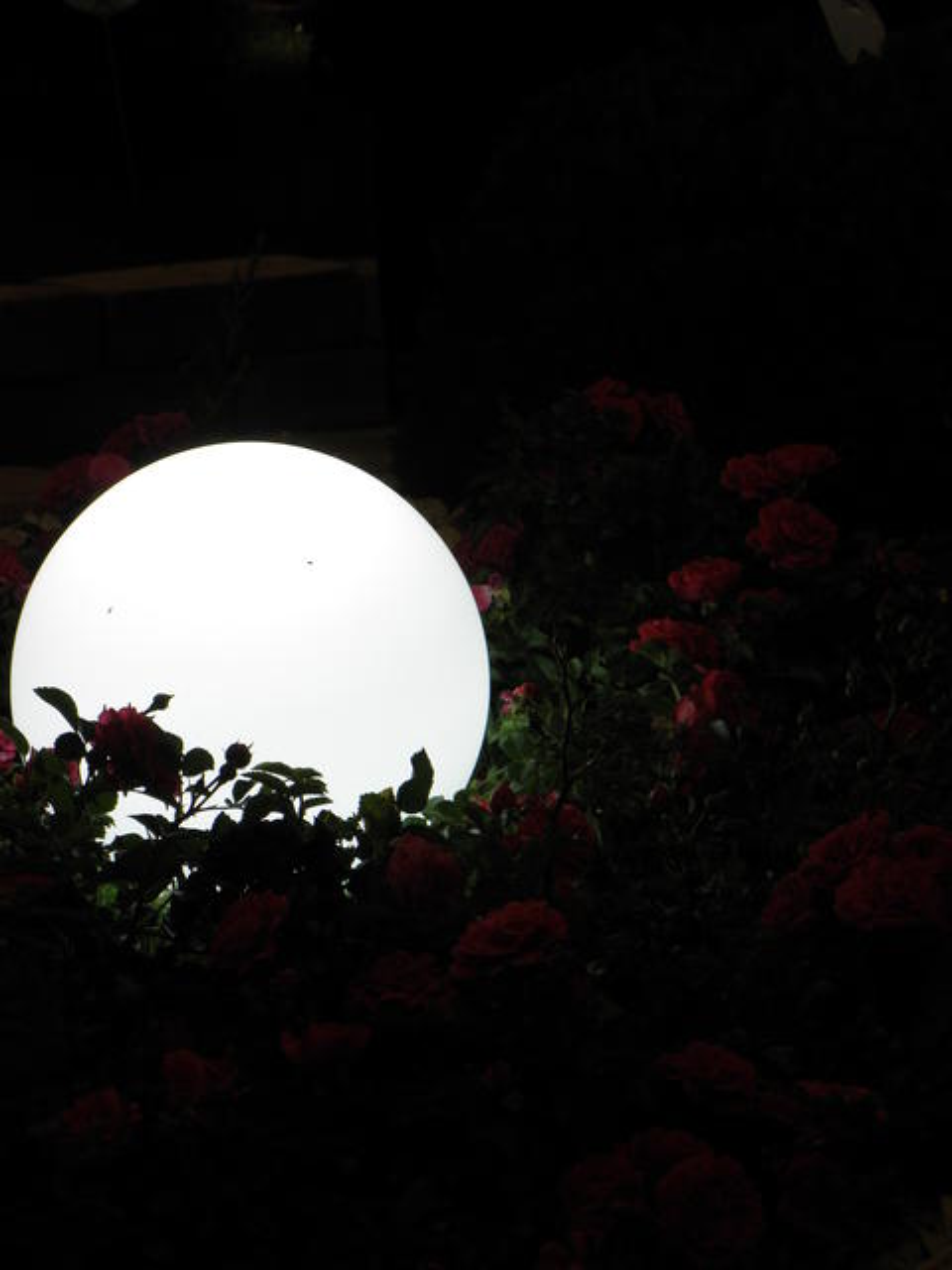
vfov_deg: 17.0
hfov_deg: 12.8
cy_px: 635
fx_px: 4254
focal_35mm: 116
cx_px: 476
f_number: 4.3
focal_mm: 20.76
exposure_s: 1/100
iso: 125
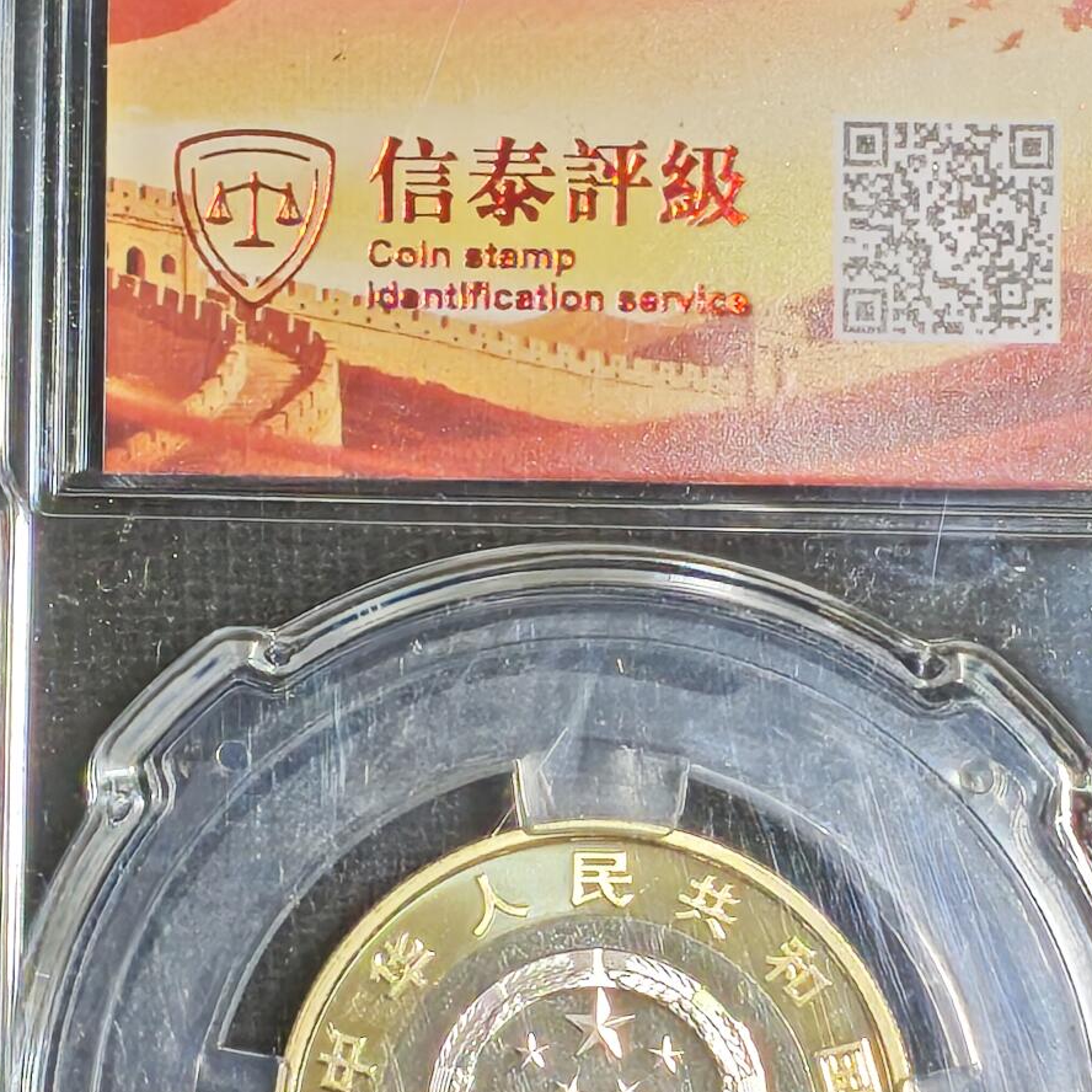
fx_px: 7673
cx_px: 619
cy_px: 751
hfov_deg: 8.1
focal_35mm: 215
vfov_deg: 8.1
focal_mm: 4.94
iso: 50
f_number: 1.5
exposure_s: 1/1380
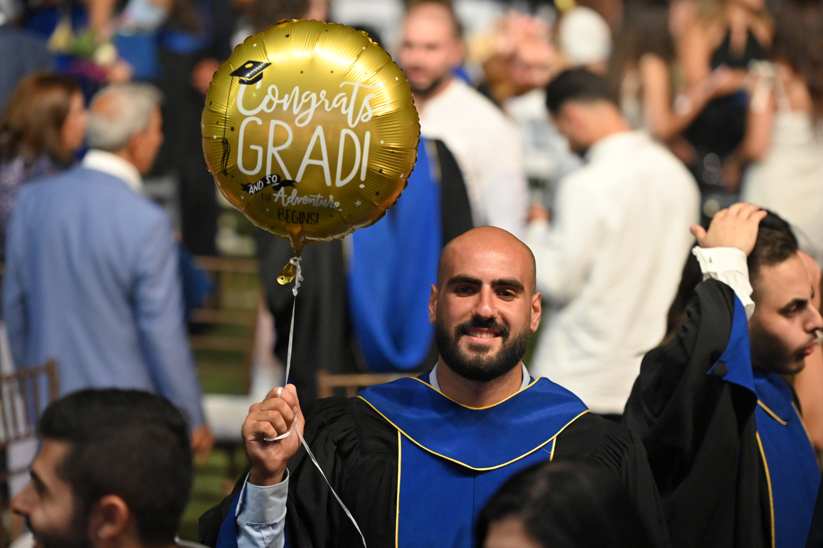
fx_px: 3427
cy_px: 274
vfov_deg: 9.1
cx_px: 412
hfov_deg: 13.7
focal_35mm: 150
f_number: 2.8
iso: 6400
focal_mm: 150
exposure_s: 1/320
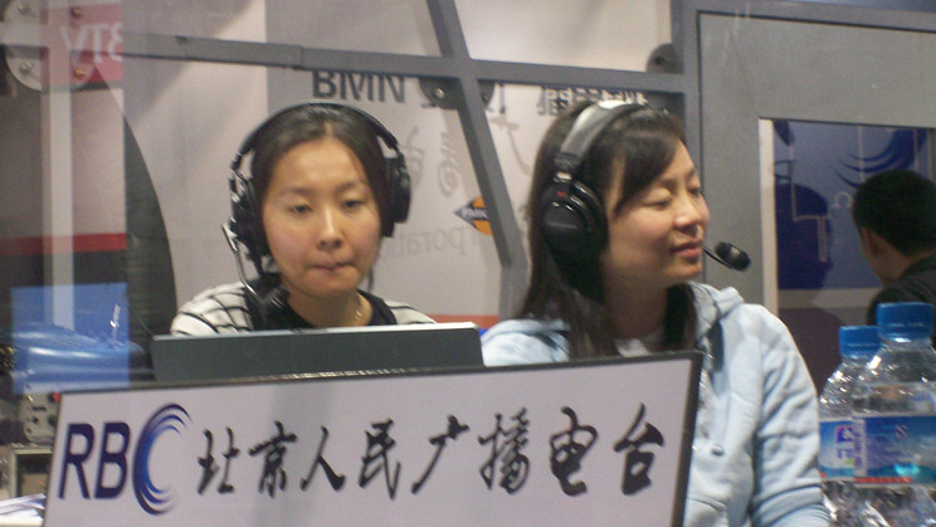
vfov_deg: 9.9
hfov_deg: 17.4
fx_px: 3054
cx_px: 443
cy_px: 294
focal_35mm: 123
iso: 160
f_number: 4.9
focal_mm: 17.4
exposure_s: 1/22.4
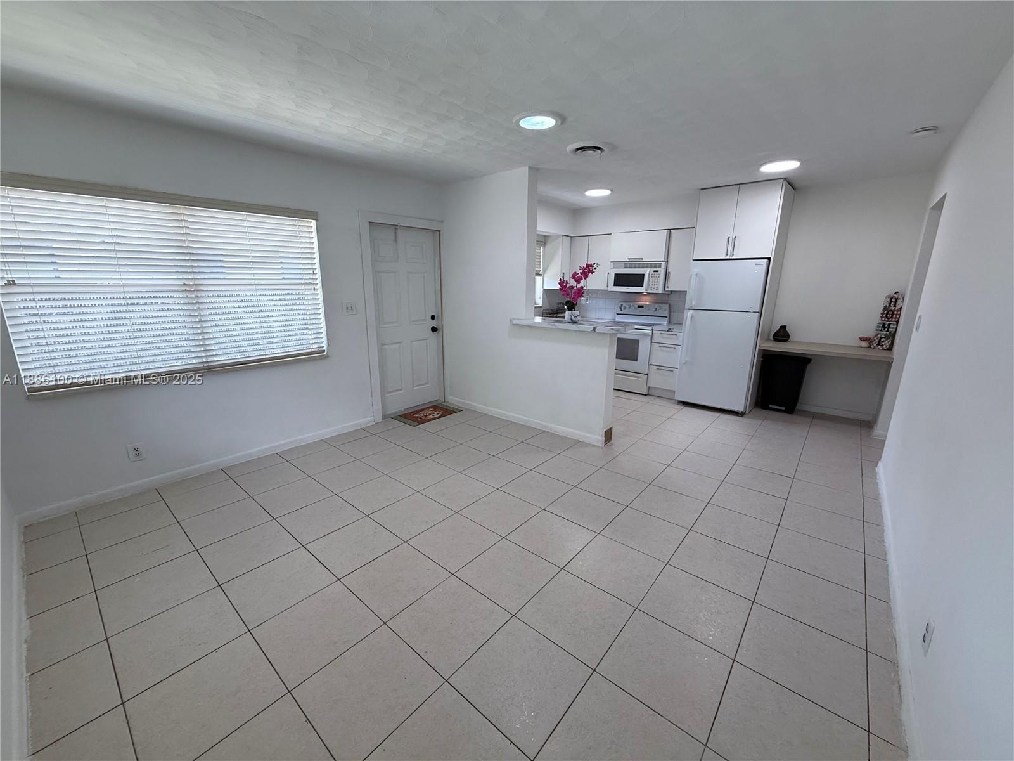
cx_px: 507
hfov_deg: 102.1
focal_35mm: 14
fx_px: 410
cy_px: 380
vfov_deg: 85.7
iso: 80
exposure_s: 1/120
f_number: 2.2
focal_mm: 2.22
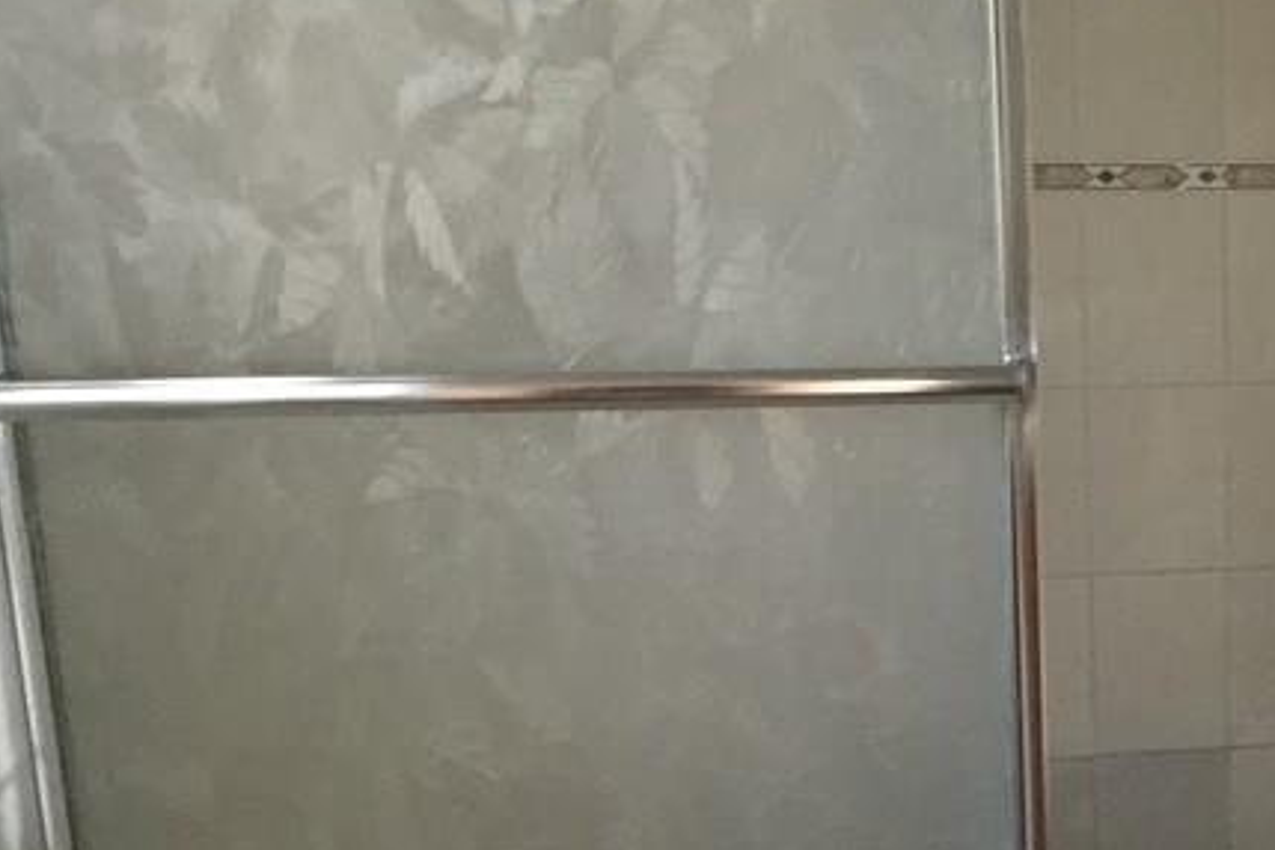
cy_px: 817
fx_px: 2550
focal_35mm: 72
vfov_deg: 18.5
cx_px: 1427
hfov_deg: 25.8
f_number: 2.2
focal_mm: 4.15
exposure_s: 1/30
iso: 80
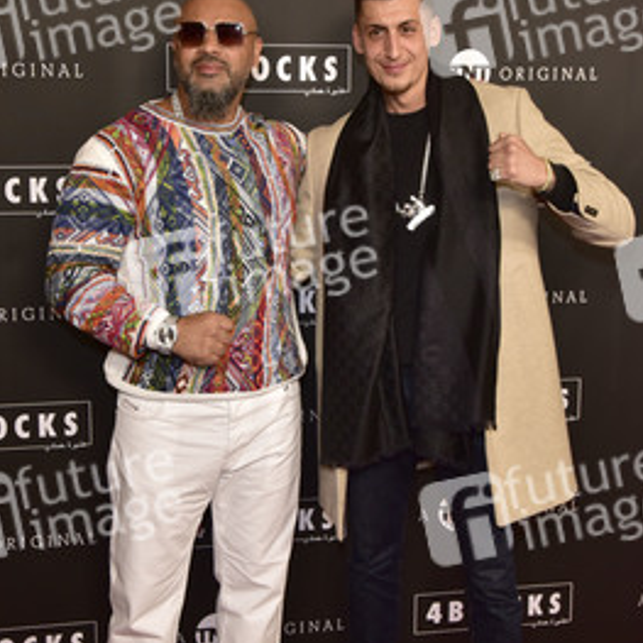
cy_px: 386
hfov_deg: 34.7
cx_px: 323
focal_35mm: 49
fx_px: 1030
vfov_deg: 34.6
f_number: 8
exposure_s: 1/250
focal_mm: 38
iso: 2000
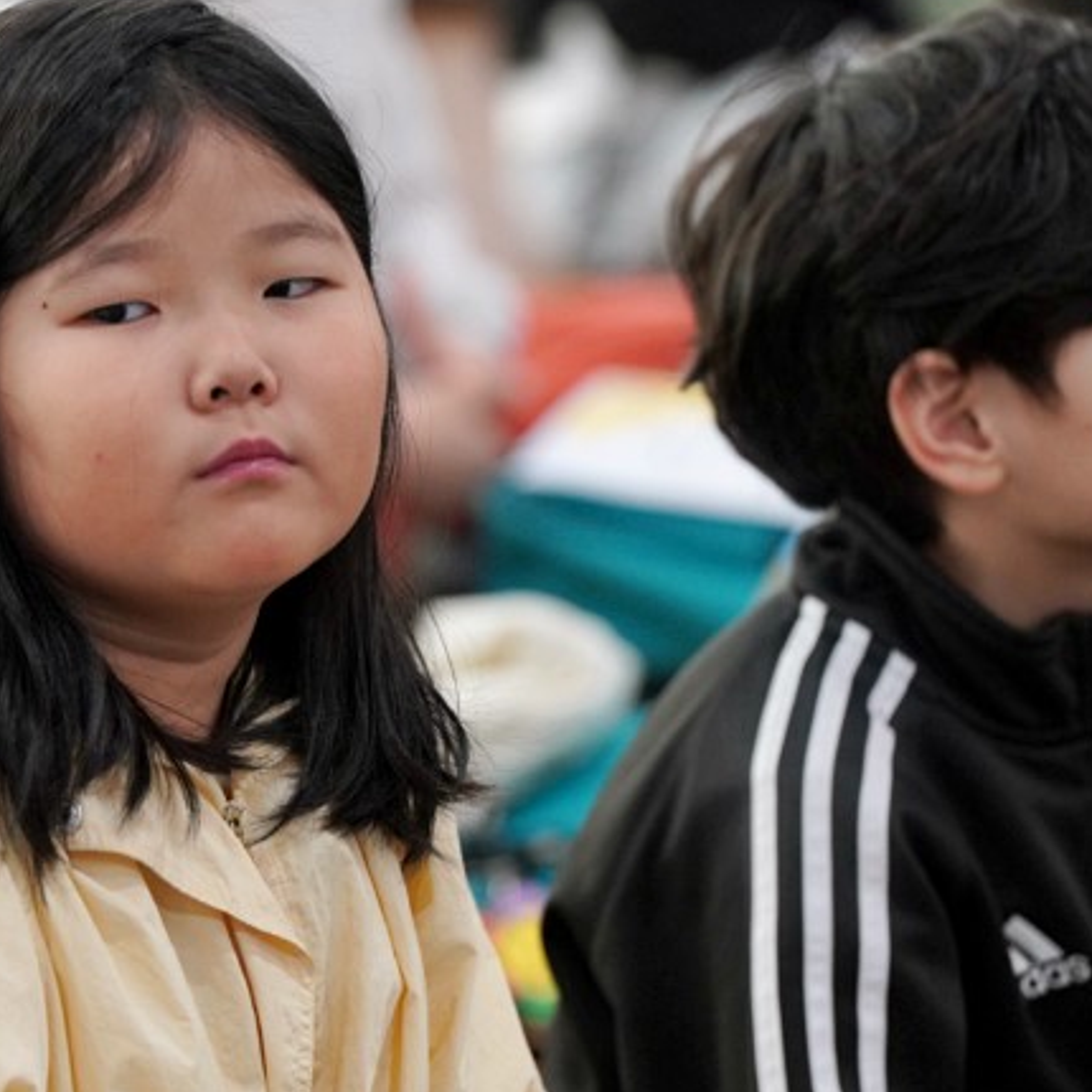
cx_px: 196
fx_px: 12706
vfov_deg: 4.9
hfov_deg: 4.9
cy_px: 526
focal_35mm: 356
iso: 2500
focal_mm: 200
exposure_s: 1/250
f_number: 4
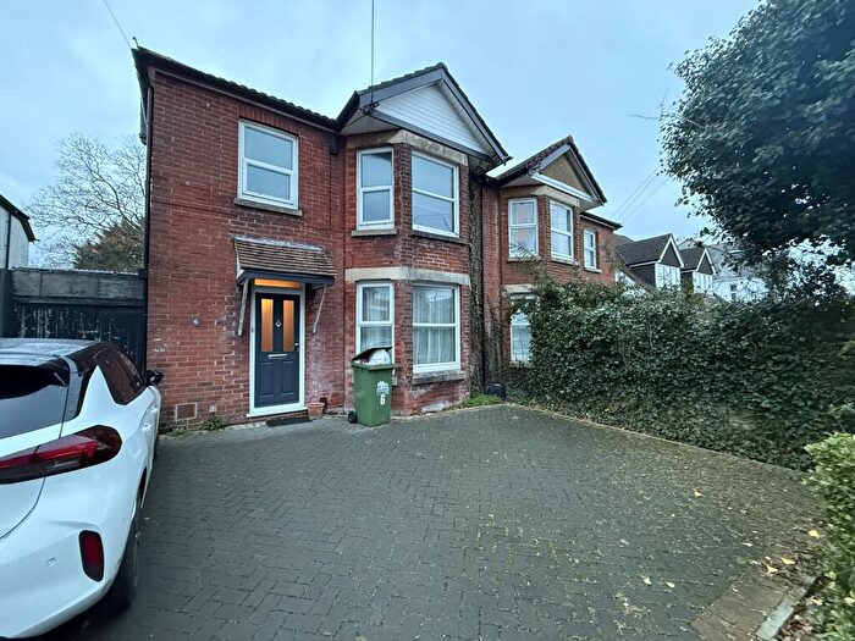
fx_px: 346
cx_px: 428
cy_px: 320
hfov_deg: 102.1
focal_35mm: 14
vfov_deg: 85.7
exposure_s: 1/60
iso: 800
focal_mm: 2.22
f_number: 2.2
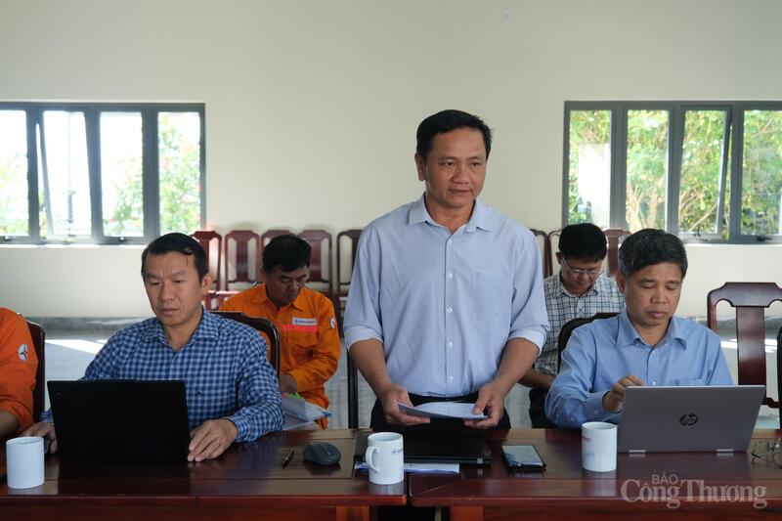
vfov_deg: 32.6
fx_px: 890
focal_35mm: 41
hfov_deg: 47.4
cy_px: 260
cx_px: 391
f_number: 4
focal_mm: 27.5
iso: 400
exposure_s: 1/100
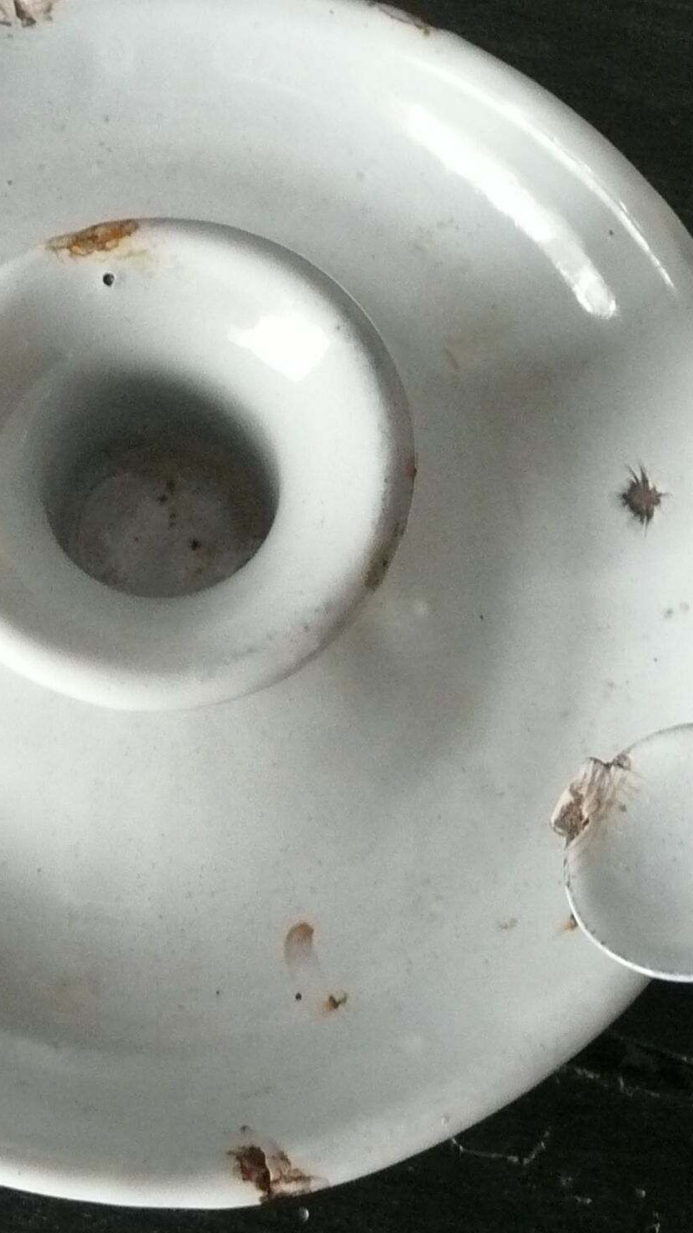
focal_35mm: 58
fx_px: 1895
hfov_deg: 20.4
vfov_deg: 36.0
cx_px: 96
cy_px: 559
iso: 400
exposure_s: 1/15
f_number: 3.3
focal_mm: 4.6
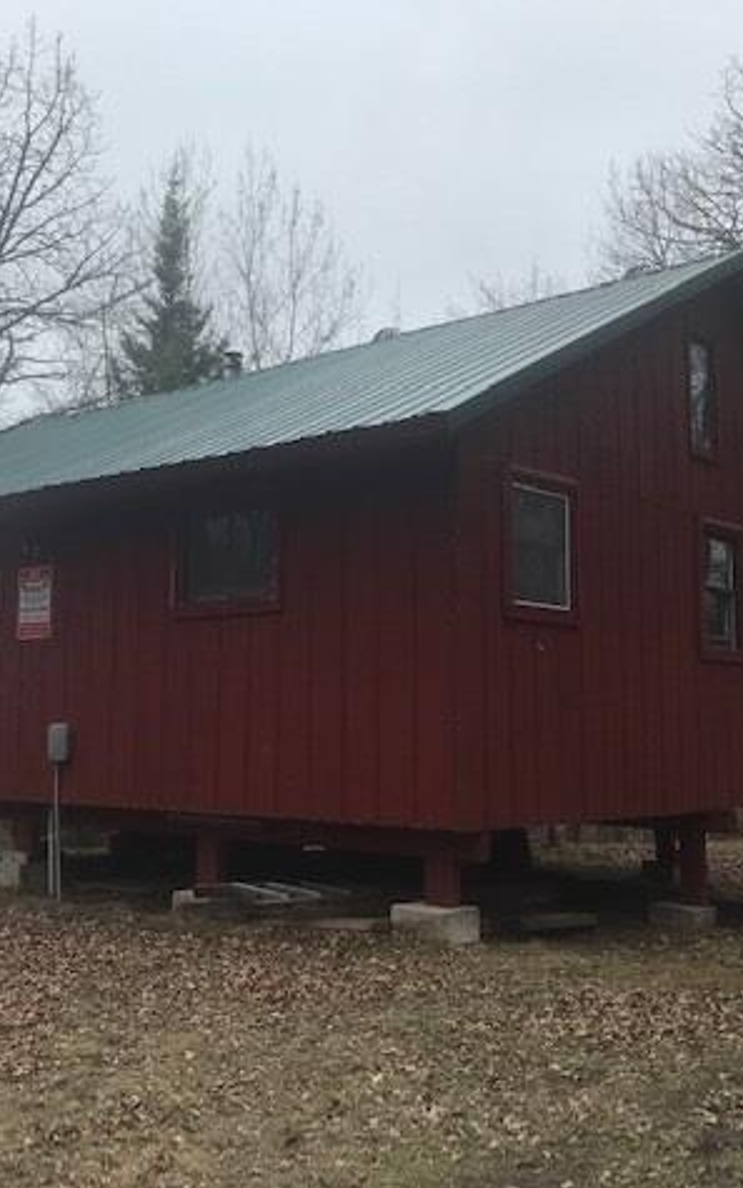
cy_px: 590
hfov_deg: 31.9
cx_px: 280
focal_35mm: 40
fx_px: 1296
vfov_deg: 49.3
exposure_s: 1/1916
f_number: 1.8
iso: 20
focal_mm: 3.99
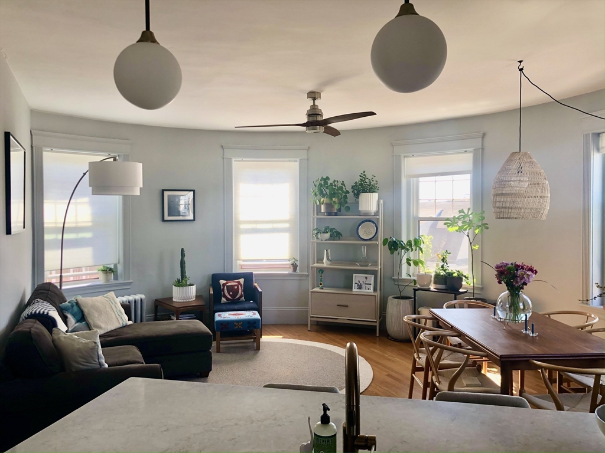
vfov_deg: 49.7
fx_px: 489
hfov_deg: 63.4
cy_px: 226
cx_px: 302
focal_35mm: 28
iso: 50
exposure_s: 1/120
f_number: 1.8
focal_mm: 4
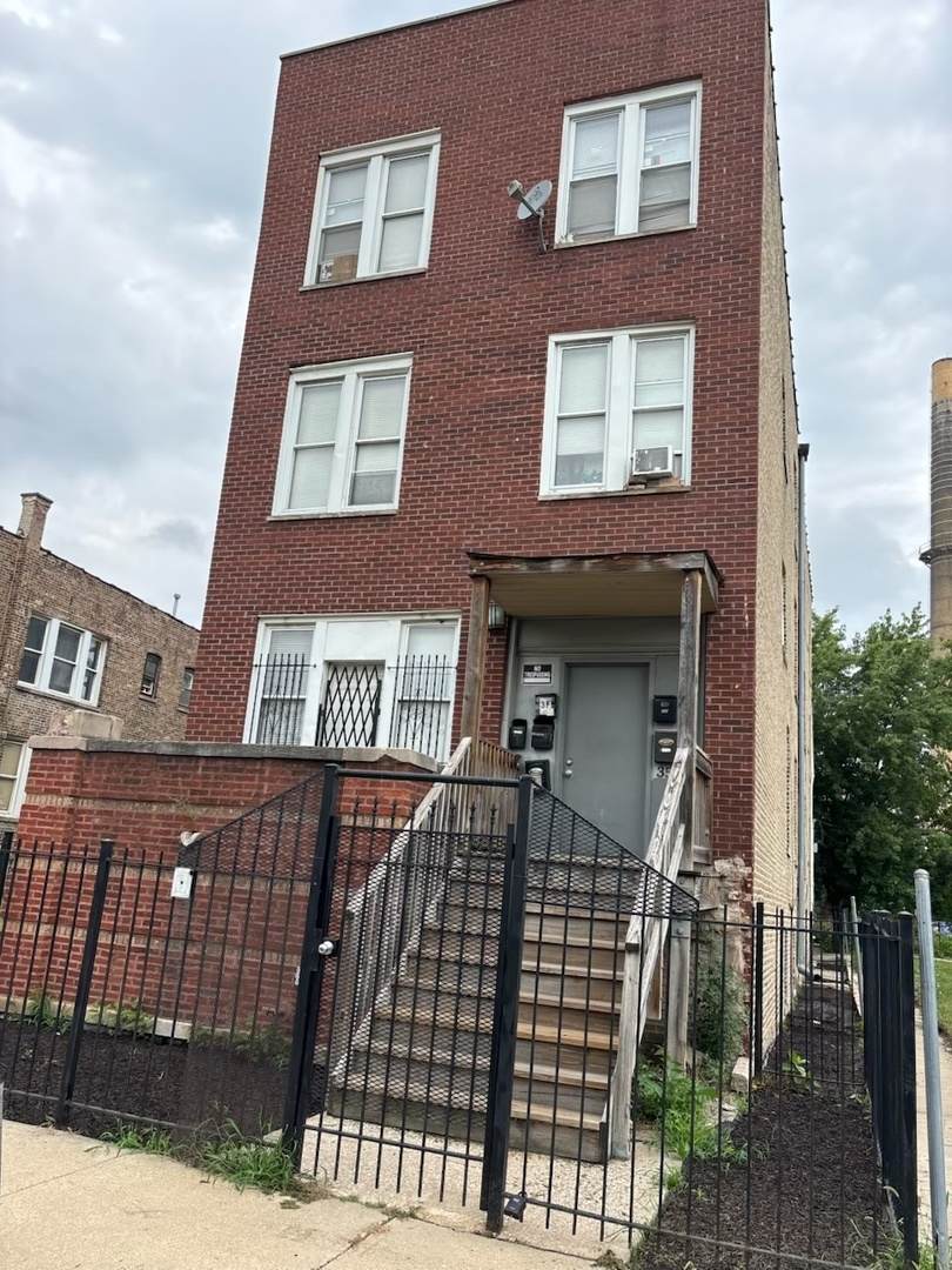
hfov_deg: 53.1
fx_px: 953
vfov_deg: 67.3
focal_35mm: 26
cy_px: 635
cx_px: 476
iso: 50
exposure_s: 1/978
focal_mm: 5.96
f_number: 1.6
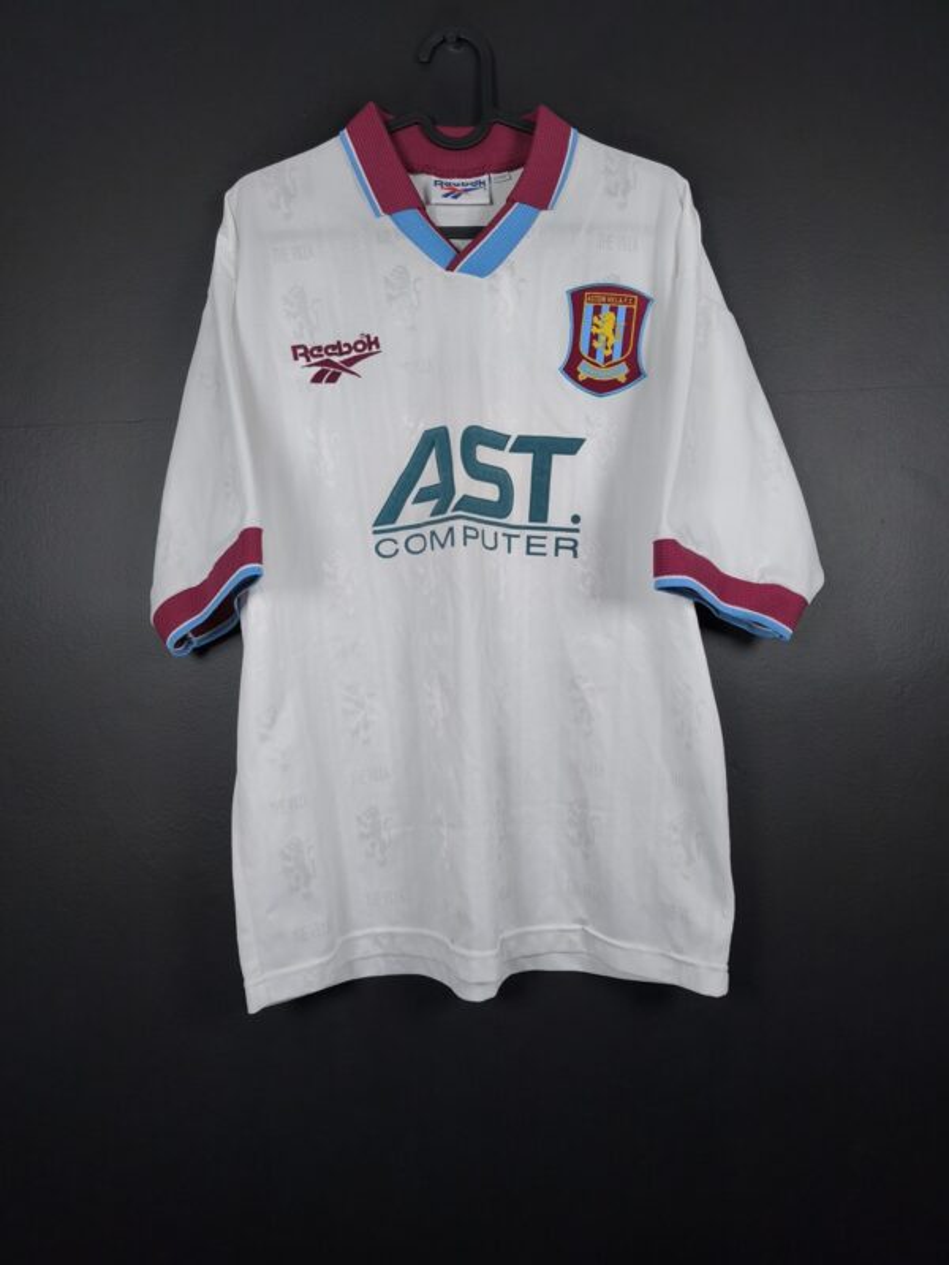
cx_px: 474
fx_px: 841
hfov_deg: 58.9
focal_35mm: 23
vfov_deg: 73.9
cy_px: 632
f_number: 1.6
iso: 400
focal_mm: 6.57
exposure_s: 1/160
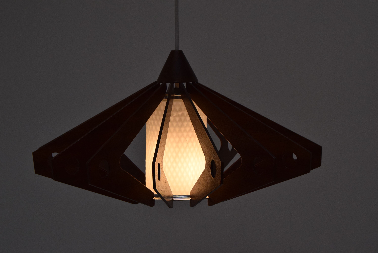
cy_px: 126
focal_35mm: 72
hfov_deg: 28.1
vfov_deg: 19.0
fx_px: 757
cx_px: 189
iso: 1600
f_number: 11
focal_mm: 48
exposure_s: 1/500
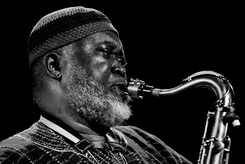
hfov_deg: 11.1
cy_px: 82
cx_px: 122
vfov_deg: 7.4
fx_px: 1259
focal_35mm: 185
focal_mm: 185
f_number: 5.6
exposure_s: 1/100
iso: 1250
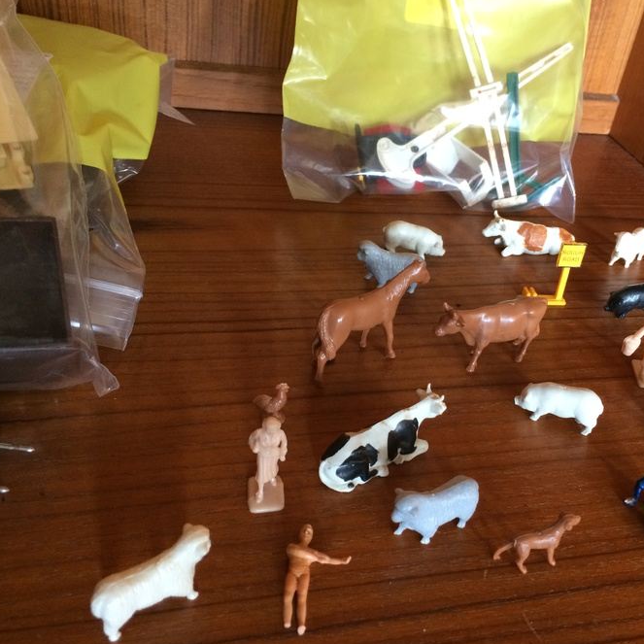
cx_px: 406
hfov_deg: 45.6
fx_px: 758
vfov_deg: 46.0
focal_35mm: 36
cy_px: 324
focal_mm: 4.12
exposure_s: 1/30
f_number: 2.2
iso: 200
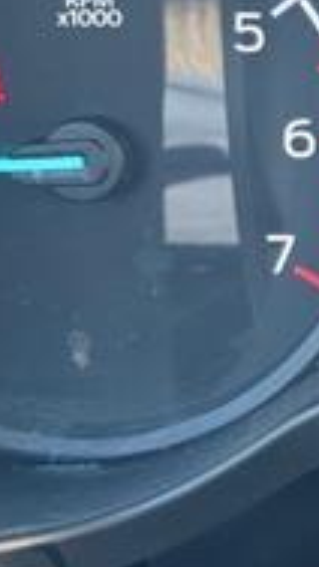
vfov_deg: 12.0
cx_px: 734
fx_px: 2672
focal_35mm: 178
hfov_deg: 6.5
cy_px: 87
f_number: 1.78
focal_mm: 6.76
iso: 100
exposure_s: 1/60
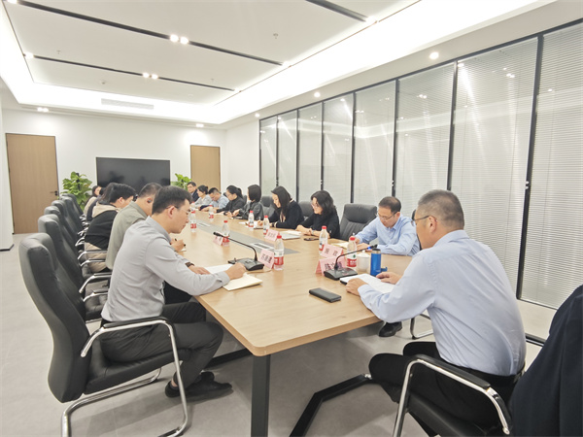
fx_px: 320
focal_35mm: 19
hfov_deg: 84.7
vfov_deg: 68.7
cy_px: 218
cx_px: 292
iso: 500
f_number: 2.2
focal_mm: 2.16
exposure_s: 1/19.7
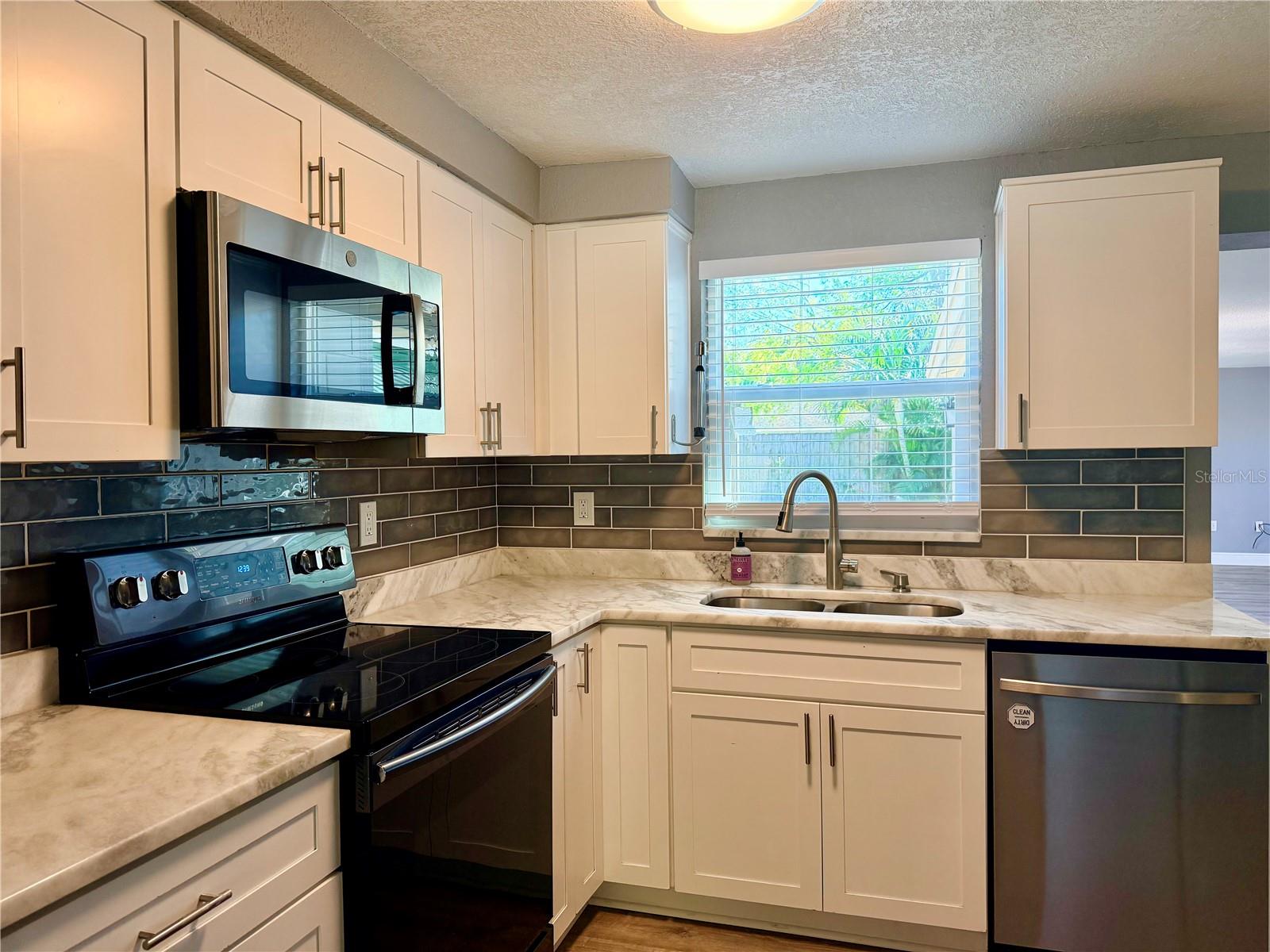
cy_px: 476
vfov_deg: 56.8
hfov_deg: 71.6
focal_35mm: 24
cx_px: 635
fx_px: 881
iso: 200
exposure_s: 1/137
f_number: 1.78
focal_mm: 6.76
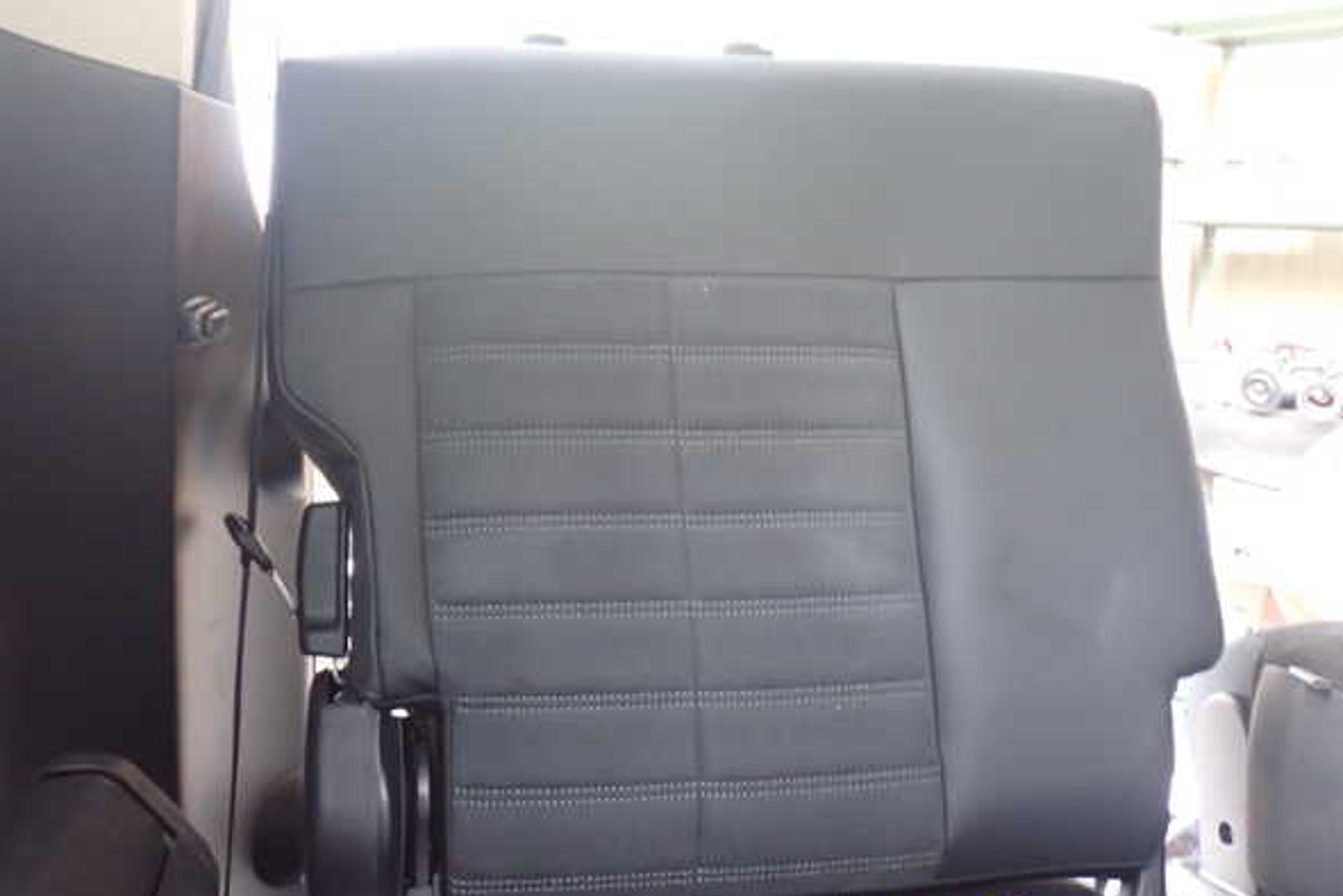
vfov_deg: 35.1
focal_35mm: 38
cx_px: 677
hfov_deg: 50.7
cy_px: 439
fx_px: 1418
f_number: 2.5
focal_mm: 6.37
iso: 800
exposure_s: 1/30
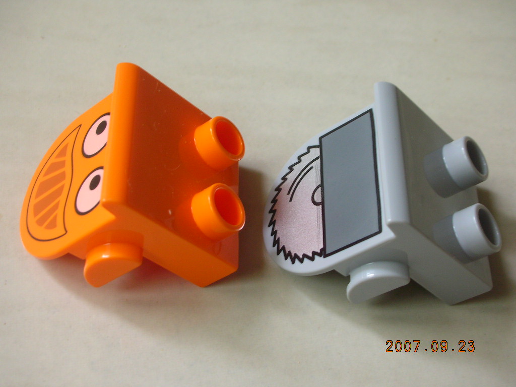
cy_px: 194
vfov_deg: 24.0
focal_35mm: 61
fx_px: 909
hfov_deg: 31.7
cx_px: 258
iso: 50
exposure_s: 1/11.1
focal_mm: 10.1
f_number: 4
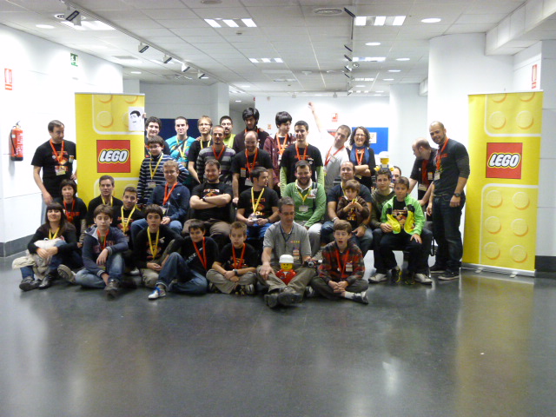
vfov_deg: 36.8
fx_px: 626
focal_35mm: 39
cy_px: 208
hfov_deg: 47.9
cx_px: 278
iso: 800
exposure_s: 1/15
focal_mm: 7
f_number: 3.1
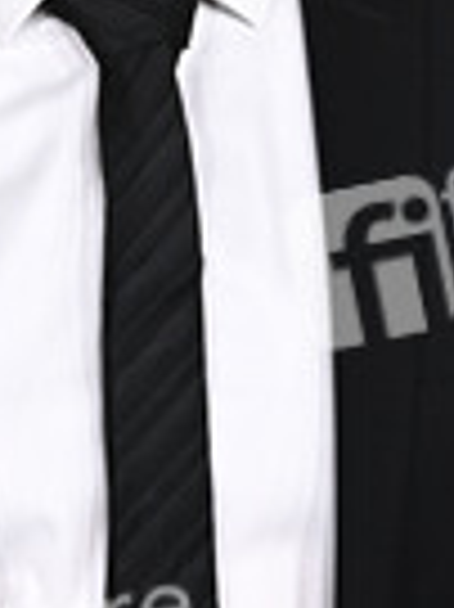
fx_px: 4589
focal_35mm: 262
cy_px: 18
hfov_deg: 5.7
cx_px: 108
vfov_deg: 7.5
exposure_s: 1/250
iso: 2000
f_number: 5.6
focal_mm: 92
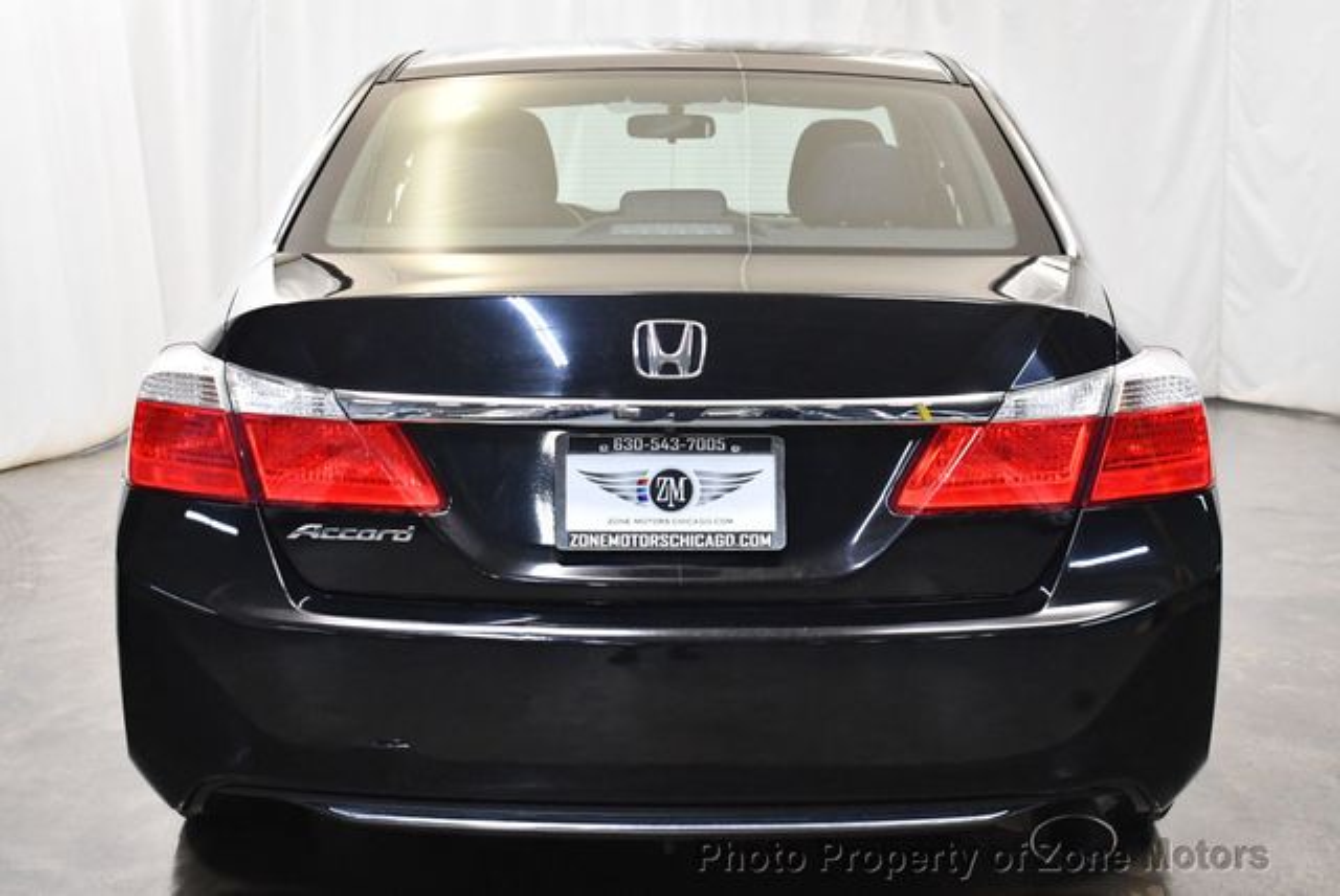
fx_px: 2086
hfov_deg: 35.6
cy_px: 448
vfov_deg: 24.2
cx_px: 670
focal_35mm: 56
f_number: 4.2
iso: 2200
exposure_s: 1/125
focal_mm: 28
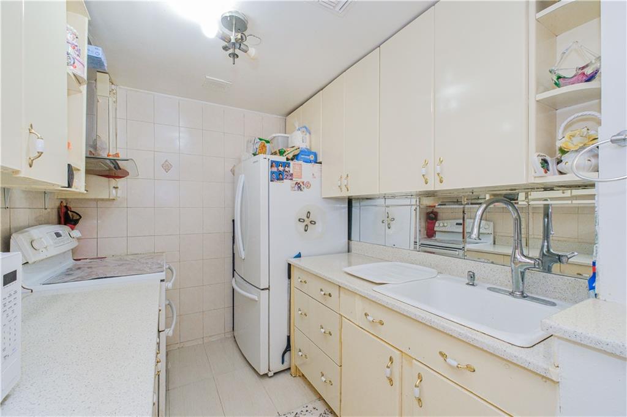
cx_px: 314
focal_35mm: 15
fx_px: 261
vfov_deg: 77.3
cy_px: 208
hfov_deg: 100.4
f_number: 8
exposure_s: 1/60
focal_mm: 10
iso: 1250
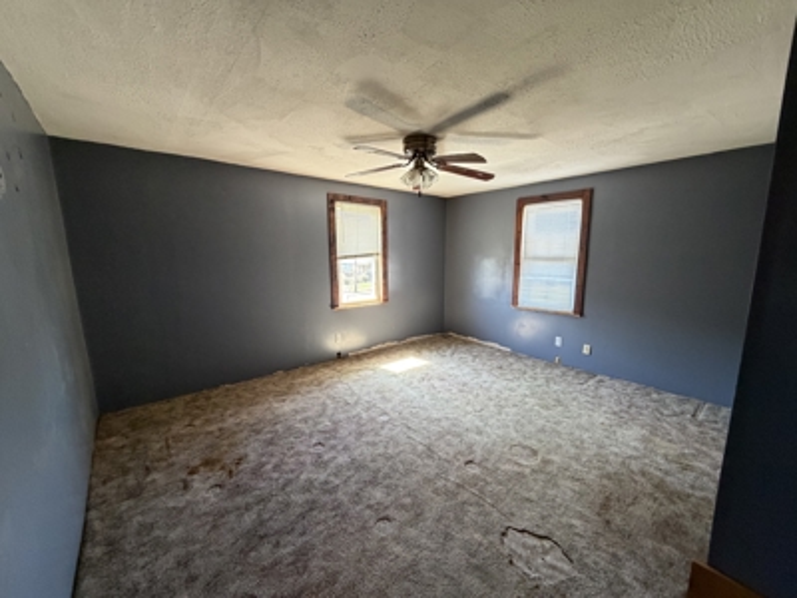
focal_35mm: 14
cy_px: 299
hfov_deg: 102.1
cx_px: 398
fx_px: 322
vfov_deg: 85.7
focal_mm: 2.22
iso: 320
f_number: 2.2
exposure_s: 1/60
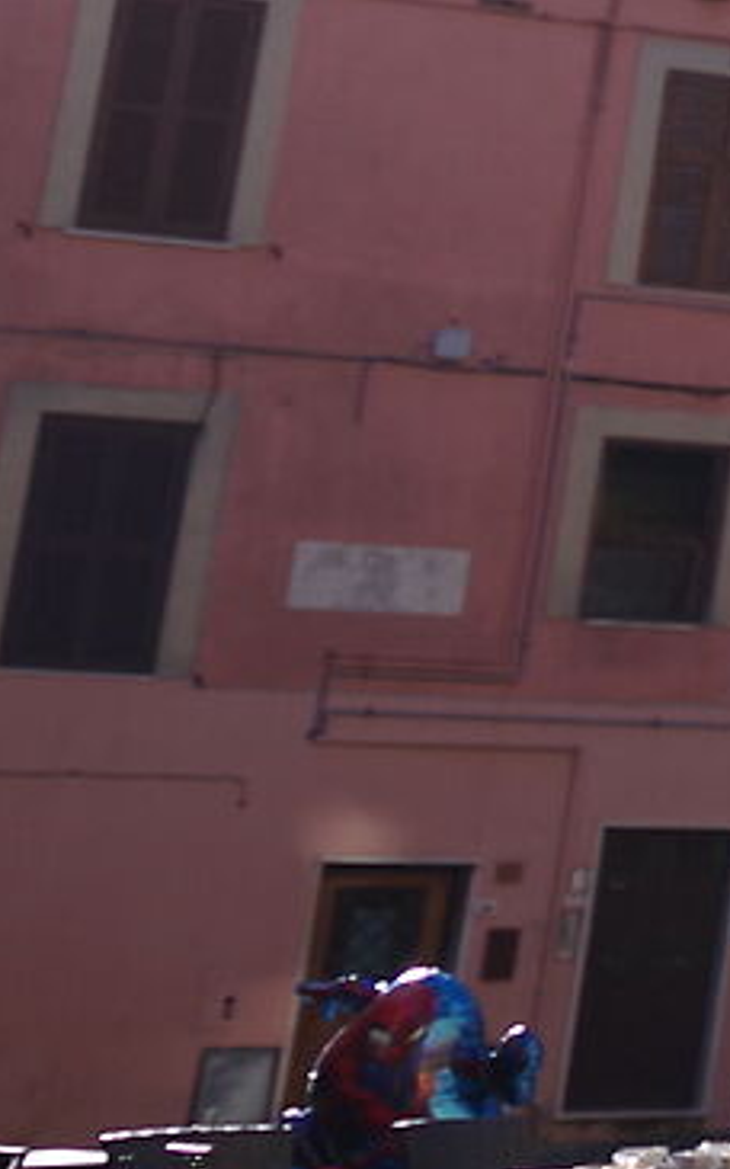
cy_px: -231
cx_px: 3672
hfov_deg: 5.8
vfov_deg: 12.7
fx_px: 5127
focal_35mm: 161
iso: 200
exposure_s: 1/1250
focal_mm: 24
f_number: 4
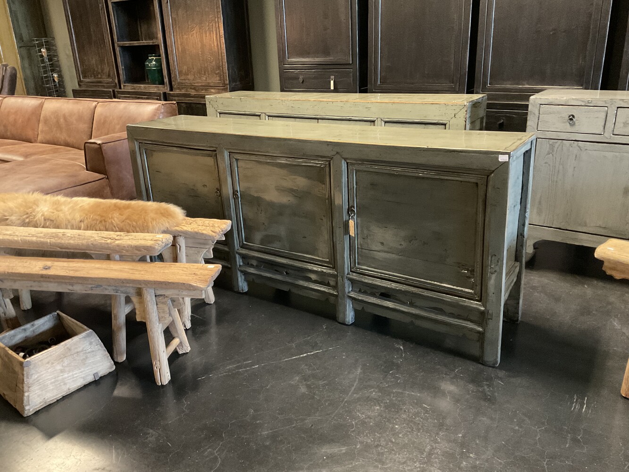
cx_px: 314
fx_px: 527
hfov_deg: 61.7
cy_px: 236
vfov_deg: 48.2
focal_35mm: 29
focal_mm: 3
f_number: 1.8
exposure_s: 1/30
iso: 500
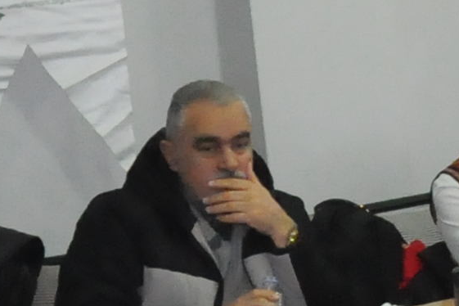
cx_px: 632
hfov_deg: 9.8
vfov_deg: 6.7
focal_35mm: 206
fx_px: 2626
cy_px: 268
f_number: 5.6
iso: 3200
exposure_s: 1/160
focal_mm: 18
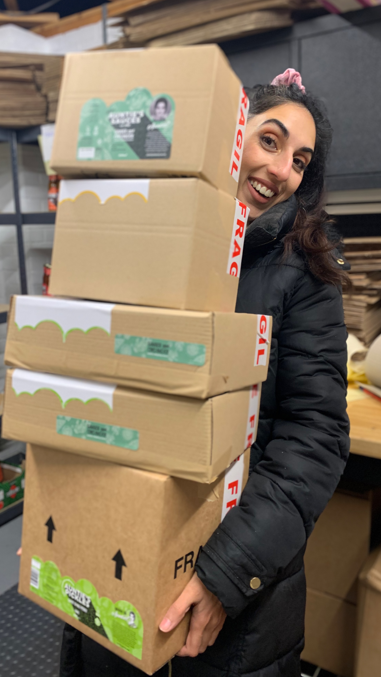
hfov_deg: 40.2
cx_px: 192
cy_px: 332
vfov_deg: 66.1
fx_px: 521
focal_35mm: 29
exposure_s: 1/50
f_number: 1.8
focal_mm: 4.25
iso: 160
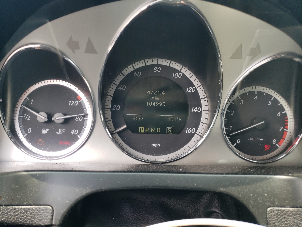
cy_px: 114
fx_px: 227
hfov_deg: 67.3
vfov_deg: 53.1
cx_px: 151
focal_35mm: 26
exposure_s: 1/217
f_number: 1.5
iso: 50
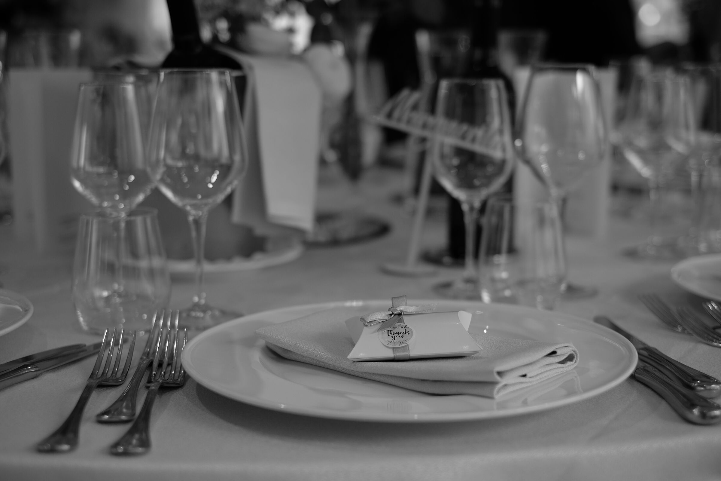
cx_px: 360
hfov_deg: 37.5
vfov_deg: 25.5
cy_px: 240
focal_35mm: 53
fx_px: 1061
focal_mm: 35
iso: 200
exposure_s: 1/125
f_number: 2
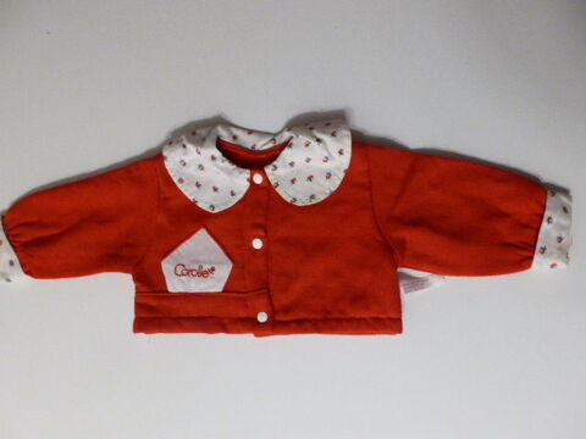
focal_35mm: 28
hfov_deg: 63.4
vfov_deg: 49.7
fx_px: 474
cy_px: 220
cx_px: 293
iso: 400
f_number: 3.4
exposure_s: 1/20
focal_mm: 4.8
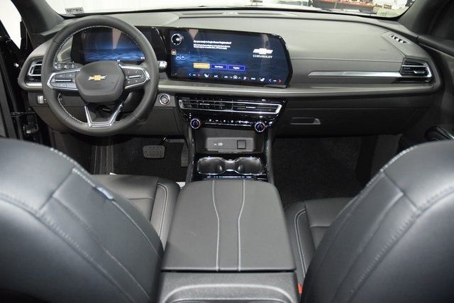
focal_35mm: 27
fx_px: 341
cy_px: 152
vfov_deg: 48.0
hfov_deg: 67.4
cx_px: 227
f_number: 3.5
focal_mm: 18
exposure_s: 1/60
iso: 3200
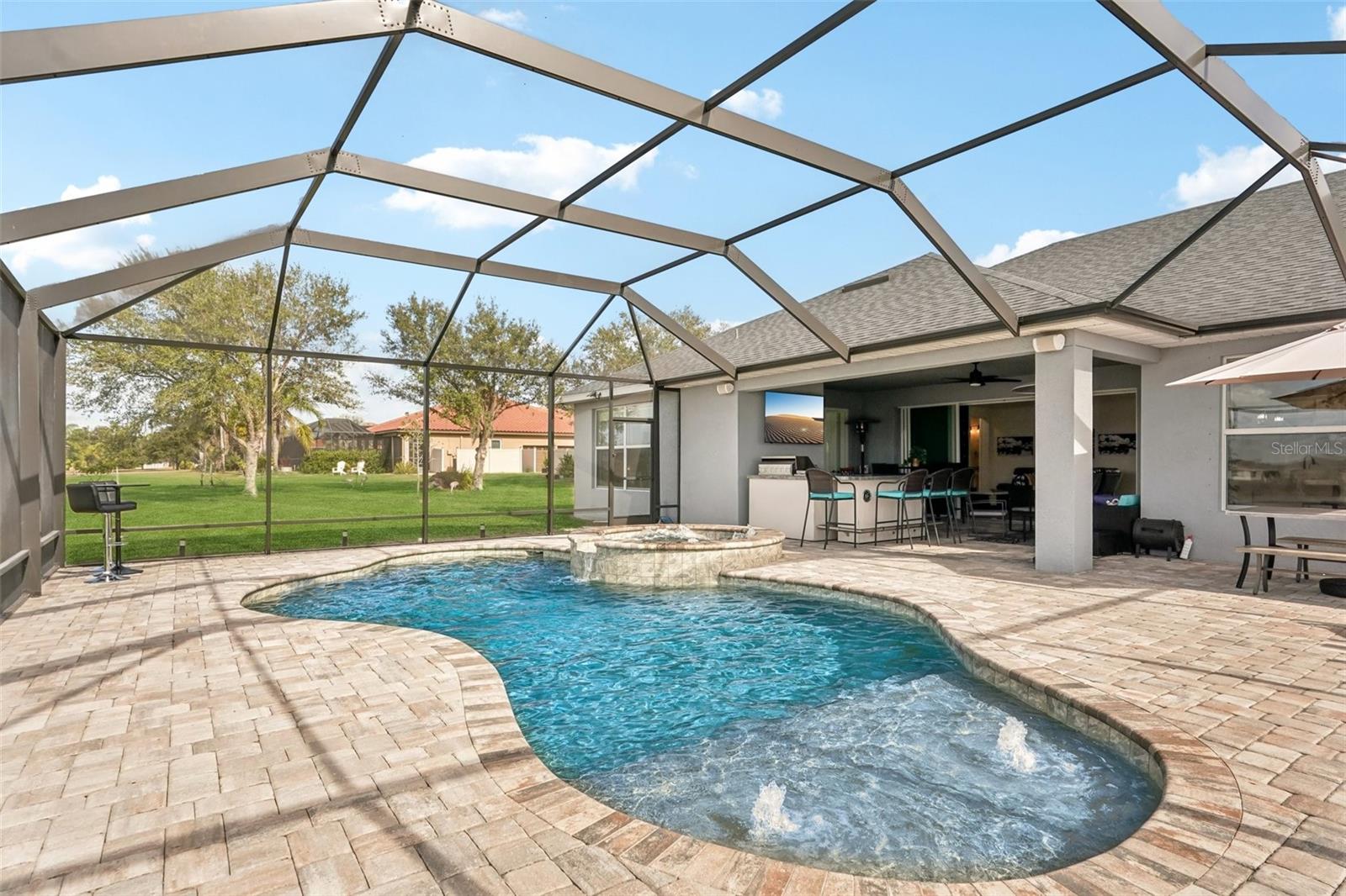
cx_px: 673
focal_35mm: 19
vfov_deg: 64.5
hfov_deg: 86.9
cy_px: 448
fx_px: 710
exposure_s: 1/640
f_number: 8
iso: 400
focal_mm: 19
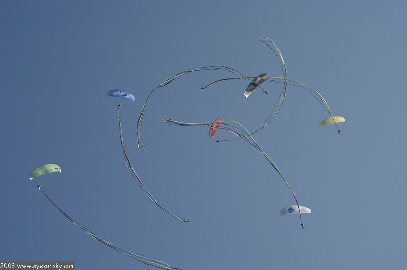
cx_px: 204
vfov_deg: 16.5
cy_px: 135
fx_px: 932
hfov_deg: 24.6
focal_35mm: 82
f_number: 10
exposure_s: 1/350
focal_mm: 55
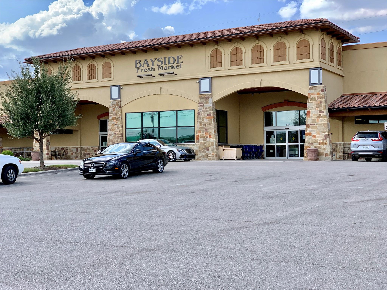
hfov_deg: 36.8
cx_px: 194
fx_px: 581
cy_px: 145
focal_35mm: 52
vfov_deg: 28.0
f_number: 2.4
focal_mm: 6
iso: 16
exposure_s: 1/600
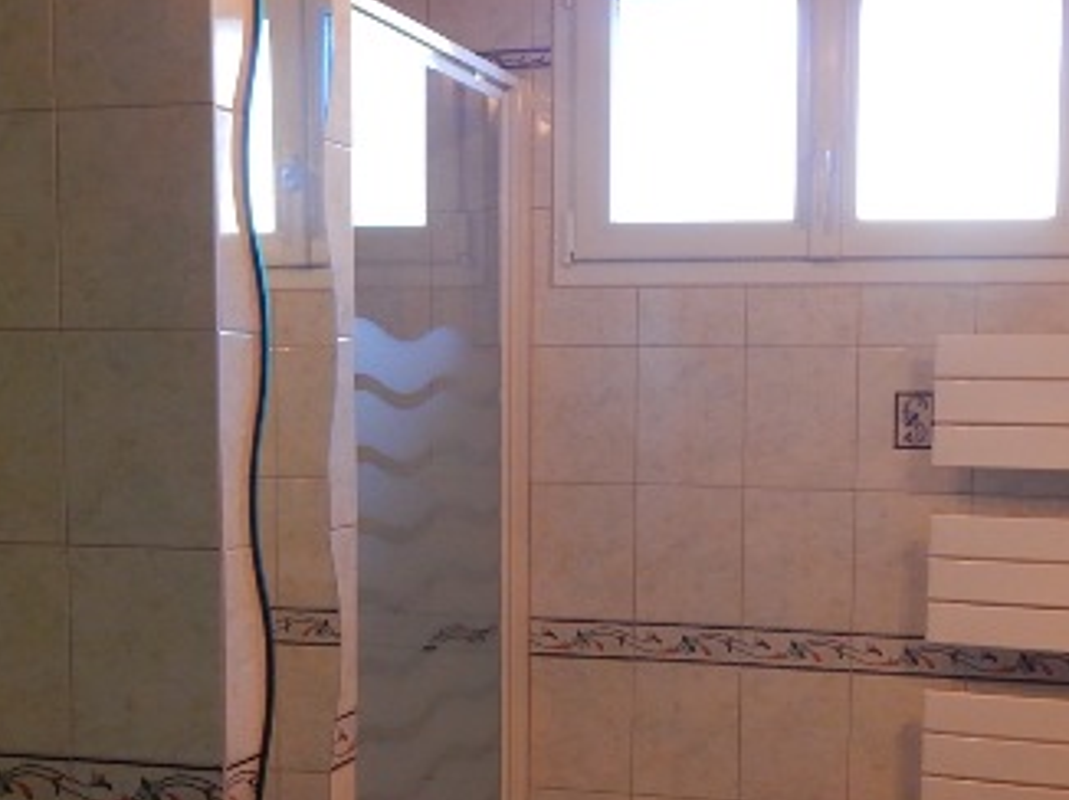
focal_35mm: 54
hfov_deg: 35.5
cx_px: 603
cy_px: 557
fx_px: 1666
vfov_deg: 26.8
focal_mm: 4
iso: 180
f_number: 3
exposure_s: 1/30
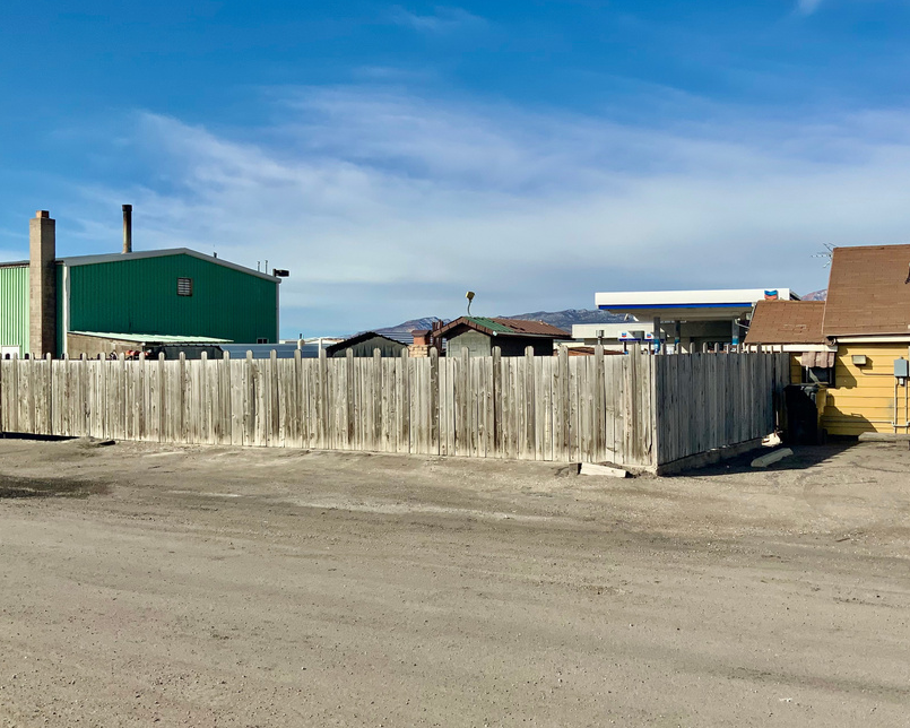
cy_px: 339
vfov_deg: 41.1
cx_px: 545
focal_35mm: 36
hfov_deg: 50.0
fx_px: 970
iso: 20
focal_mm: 3
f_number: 1.8
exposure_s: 1/3534
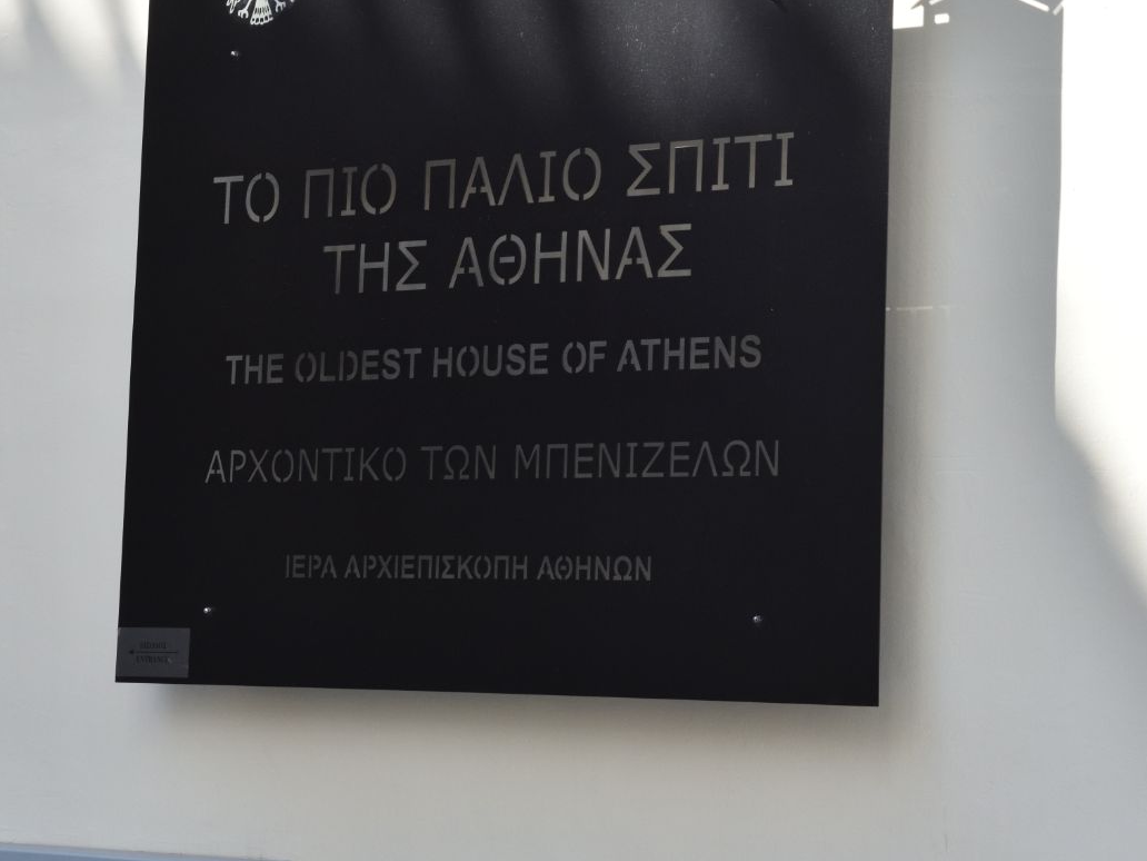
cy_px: 260
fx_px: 3479
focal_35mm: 105
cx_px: 586
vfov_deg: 14.1
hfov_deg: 18.7
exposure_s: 1/320
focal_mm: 55
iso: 800
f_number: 11
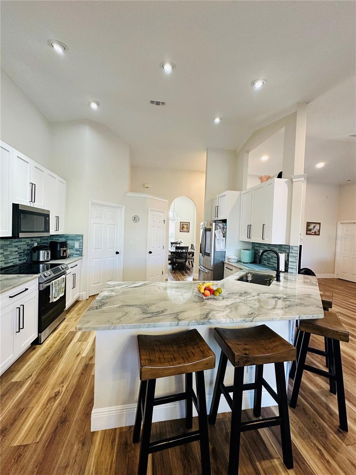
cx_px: 178
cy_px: 238
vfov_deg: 102.1
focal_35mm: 14
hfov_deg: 85.7
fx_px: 192
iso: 250
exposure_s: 1/120
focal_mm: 2.22
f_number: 2.2
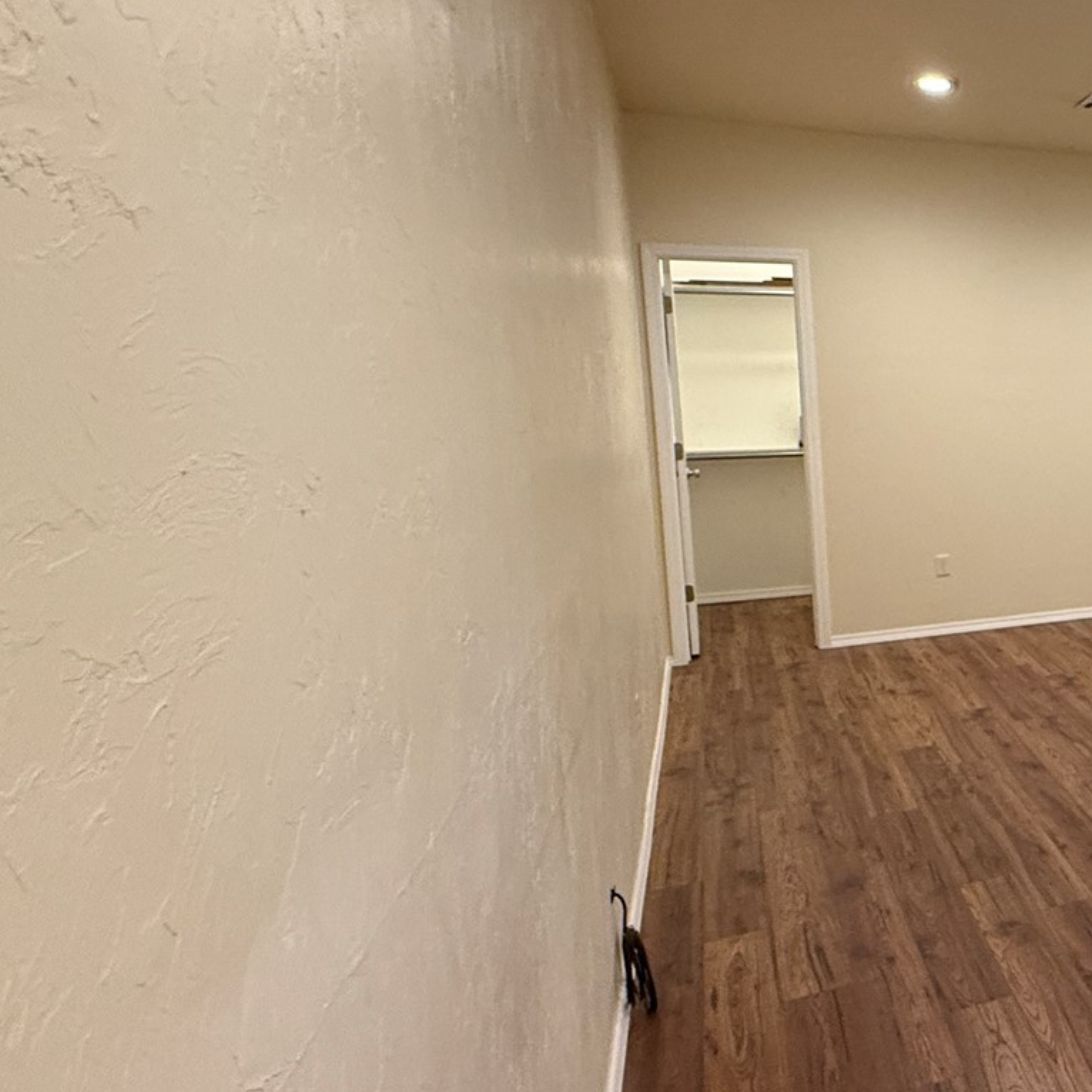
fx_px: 1106
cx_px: 1312
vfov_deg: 52.5
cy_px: 503
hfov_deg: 38.6
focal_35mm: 31
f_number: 2.2
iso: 400
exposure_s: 1/60
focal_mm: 2.22
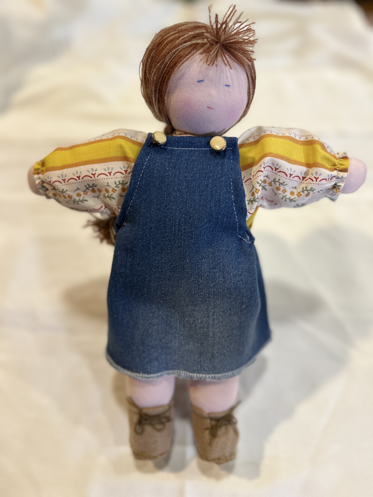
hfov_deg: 53.1
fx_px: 374
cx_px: 186
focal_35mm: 26
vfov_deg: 67.3
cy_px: 248
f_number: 1.5
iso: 160
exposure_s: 1/60
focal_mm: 5.7
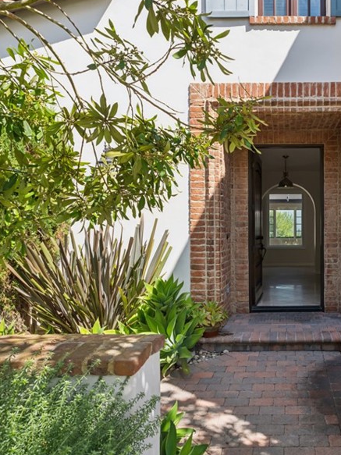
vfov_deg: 65.3
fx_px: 355
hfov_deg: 47.7
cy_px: 229
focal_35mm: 27
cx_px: 286
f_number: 9
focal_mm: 16
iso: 100
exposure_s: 1/60
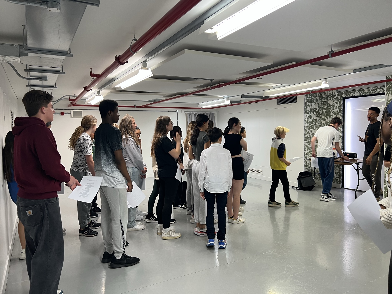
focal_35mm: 26
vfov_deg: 53.1
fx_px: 294
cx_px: 196
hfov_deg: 67.3
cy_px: 147
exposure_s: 1/50
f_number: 1.5
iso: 80
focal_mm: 5.7
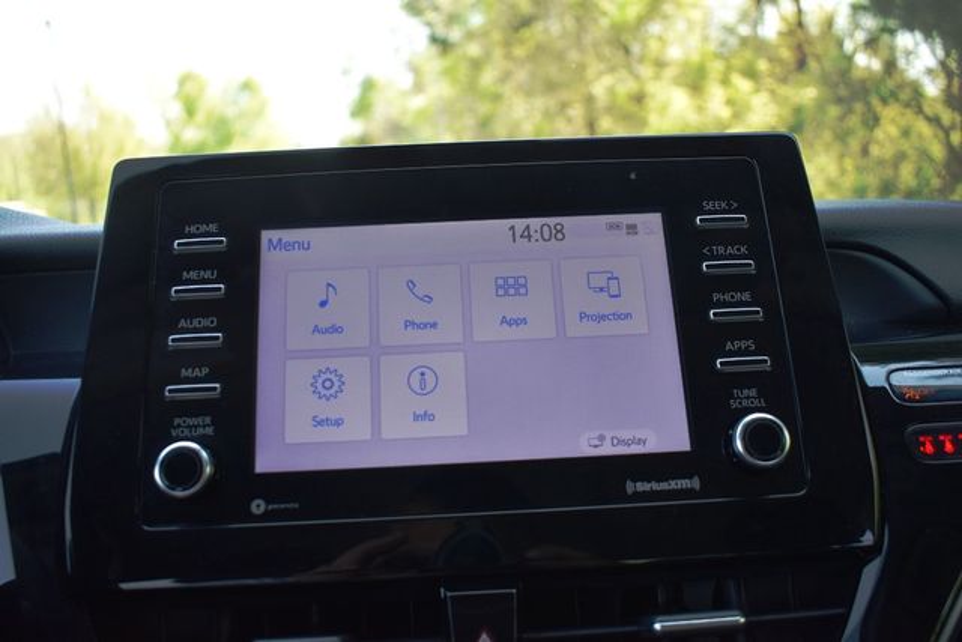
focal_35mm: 32
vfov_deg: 41.7
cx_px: 481
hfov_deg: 59.5
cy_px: 321
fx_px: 842
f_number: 4.5
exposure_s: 1/250
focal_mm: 21
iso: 400
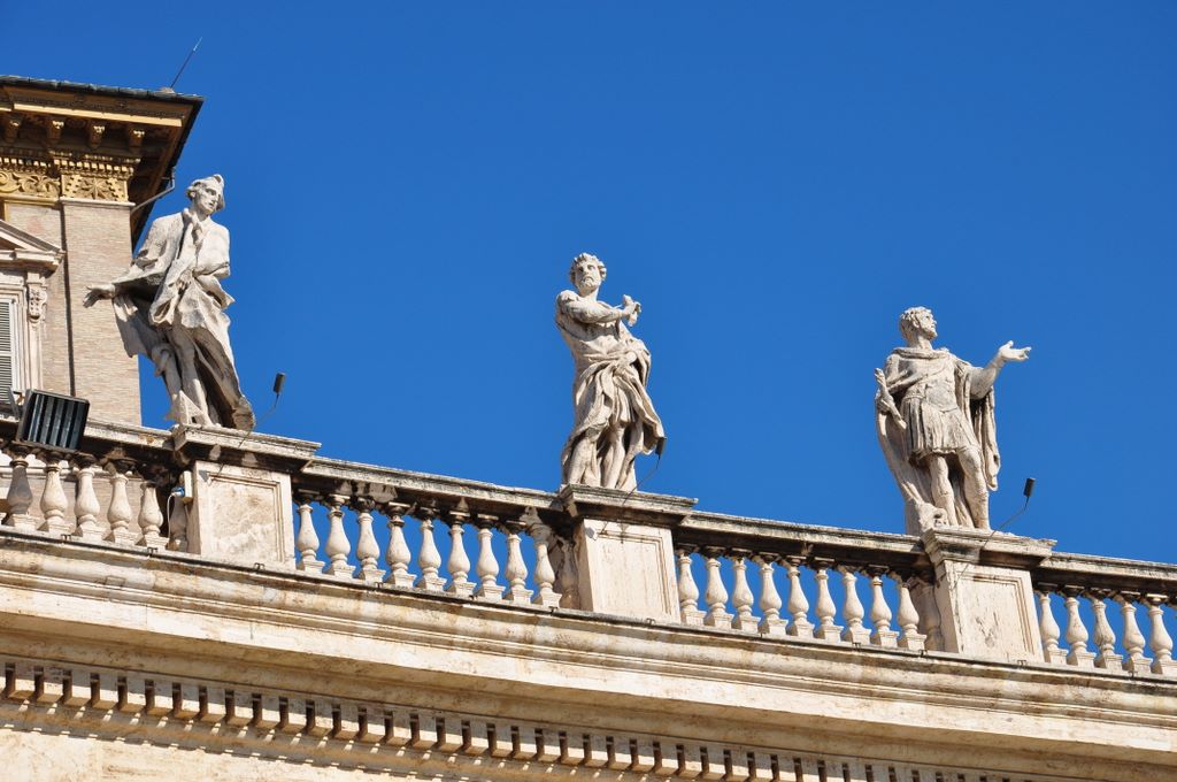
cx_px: 588
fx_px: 3918
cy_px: 391
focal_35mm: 120
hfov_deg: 17.1
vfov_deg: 11.4
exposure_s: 1/320
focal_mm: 80
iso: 200
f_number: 10
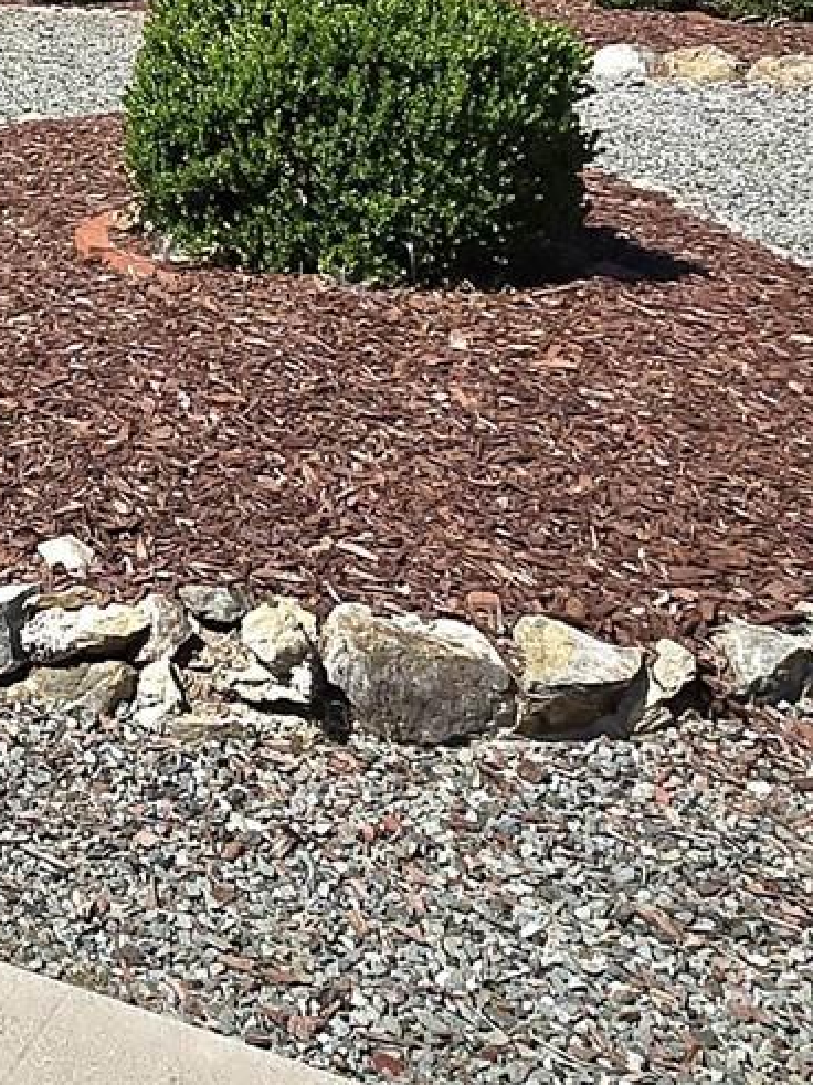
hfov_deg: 19.3
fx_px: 1911
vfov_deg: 29.2
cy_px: -44
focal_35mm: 61
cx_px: -563
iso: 25
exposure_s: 1/2000
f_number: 2.2
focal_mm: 1.7
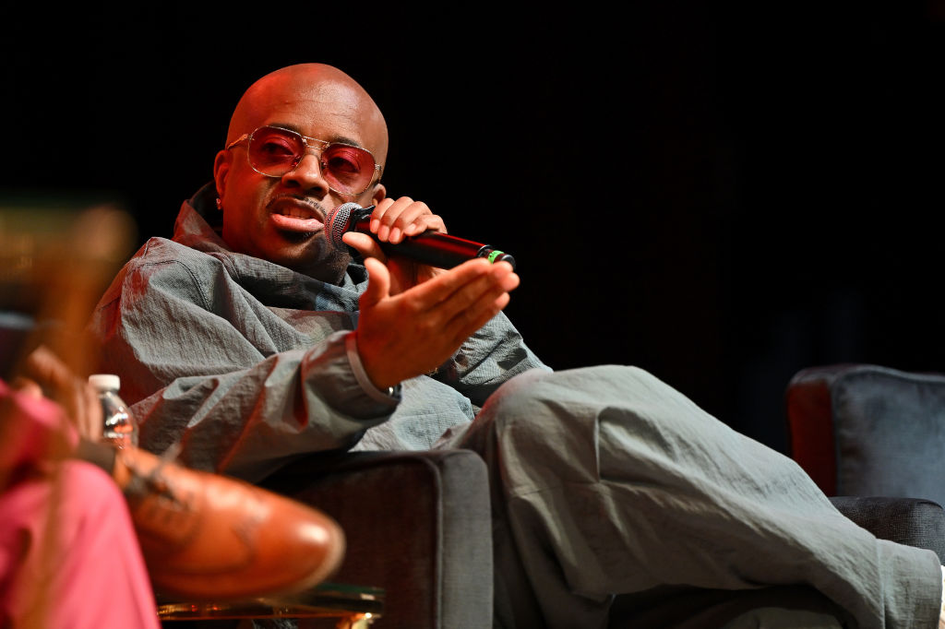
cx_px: 472
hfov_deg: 6.9
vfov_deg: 4.6
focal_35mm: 300
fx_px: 7872
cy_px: 314
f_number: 2.8
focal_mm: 200
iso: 1000
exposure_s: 1/160
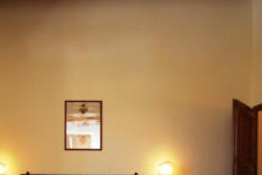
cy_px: 163
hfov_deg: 56.7
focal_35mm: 32
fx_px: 233
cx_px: 76
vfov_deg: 38.0
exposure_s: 1/60
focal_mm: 10
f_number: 5.6
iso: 400
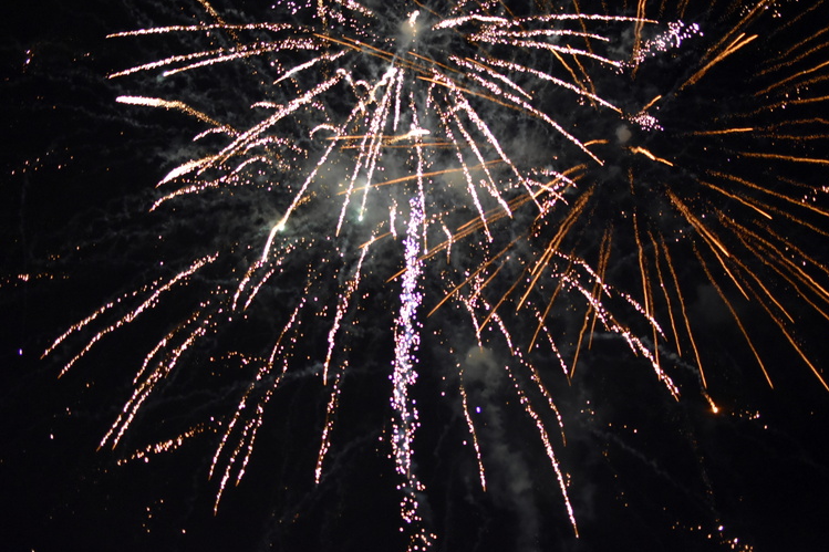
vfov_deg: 24.4
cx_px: 429
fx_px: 1278
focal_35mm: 56
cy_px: 280
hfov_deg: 35.9
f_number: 2
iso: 3200
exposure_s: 1/125
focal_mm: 35
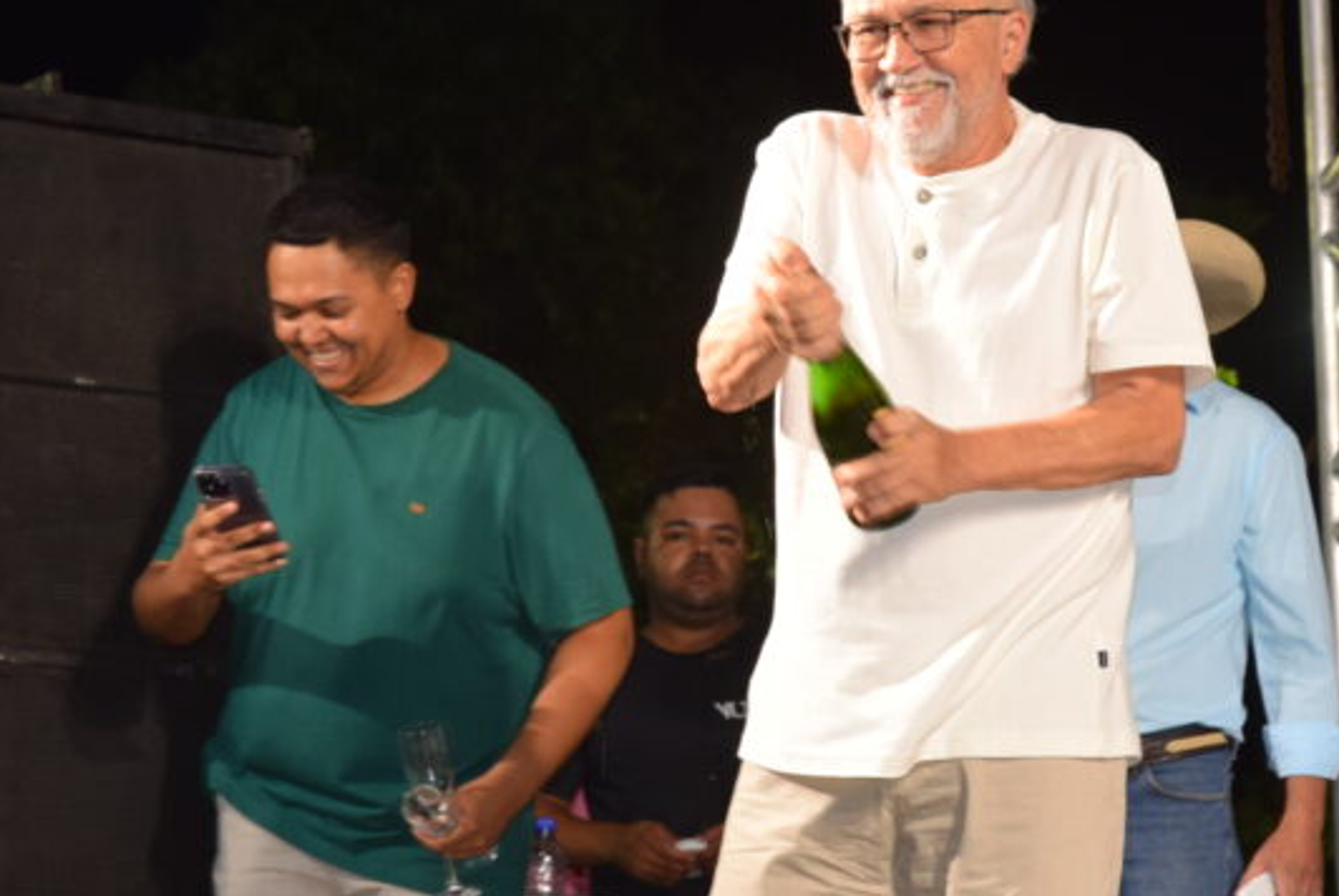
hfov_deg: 13.7
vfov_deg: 9.2
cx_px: 720
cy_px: 232
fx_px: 5585
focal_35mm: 150
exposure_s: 1/80
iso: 800
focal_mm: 52
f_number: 4.5
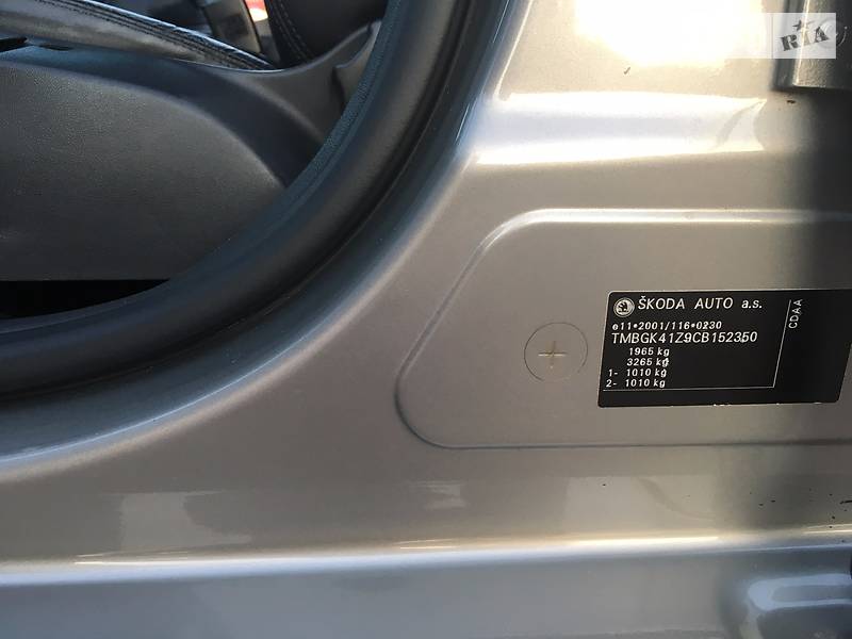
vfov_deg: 48.2
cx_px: 426
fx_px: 714
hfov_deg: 61.7
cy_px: 320
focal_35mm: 29
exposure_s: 1/33
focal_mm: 4.2
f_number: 2.2
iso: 32
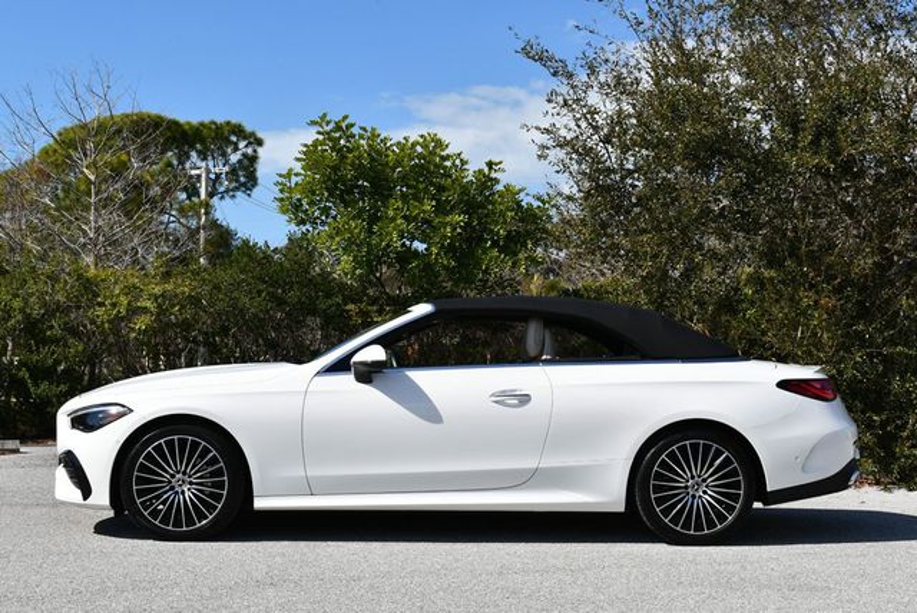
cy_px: 306
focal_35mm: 56
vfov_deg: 24.2
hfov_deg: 35.6
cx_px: 458
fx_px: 1428
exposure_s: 1/320
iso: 100
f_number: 9
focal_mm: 28
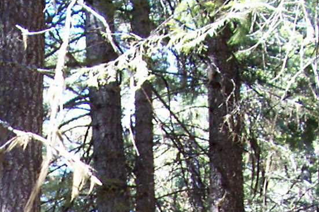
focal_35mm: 148
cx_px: -56
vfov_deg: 8.7
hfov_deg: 13.5
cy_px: 447
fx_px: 1311
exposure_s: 1/68.8
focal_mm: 5.6
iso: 80
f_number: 2.7
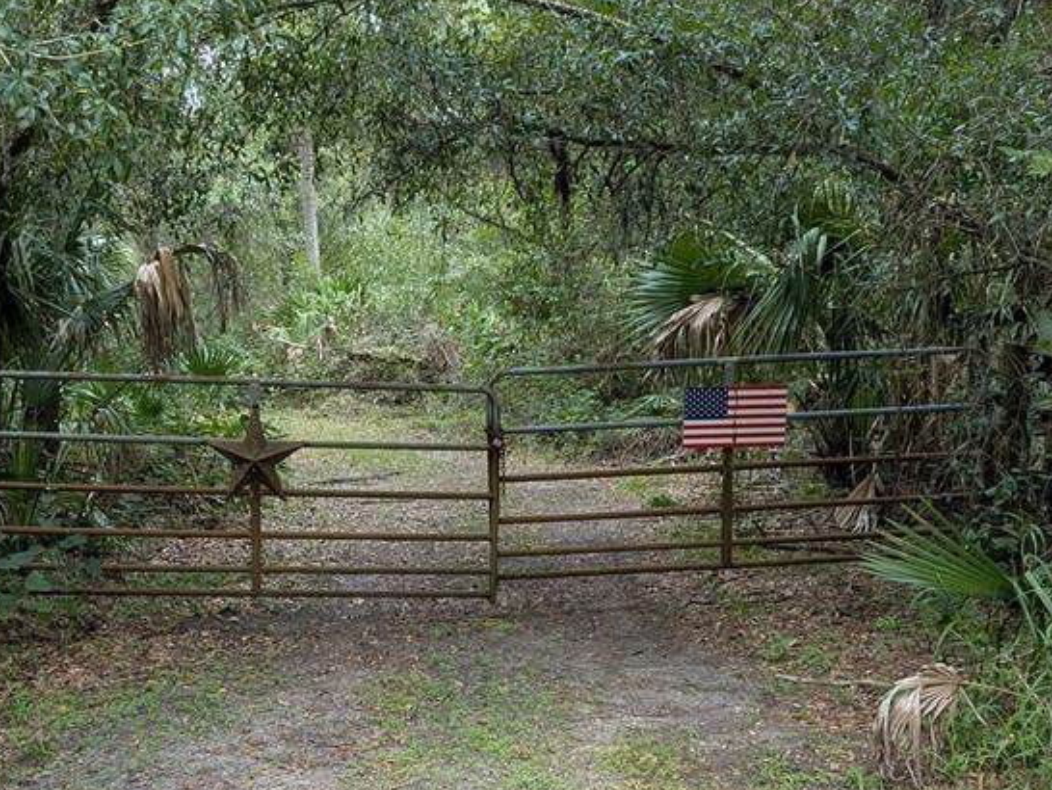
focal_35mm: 45
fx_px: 1368
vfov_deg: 31.5
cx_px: 470
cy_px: 613
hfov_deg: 42.0
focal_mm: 6.81
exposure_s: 1/137
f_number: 1.85
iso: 41
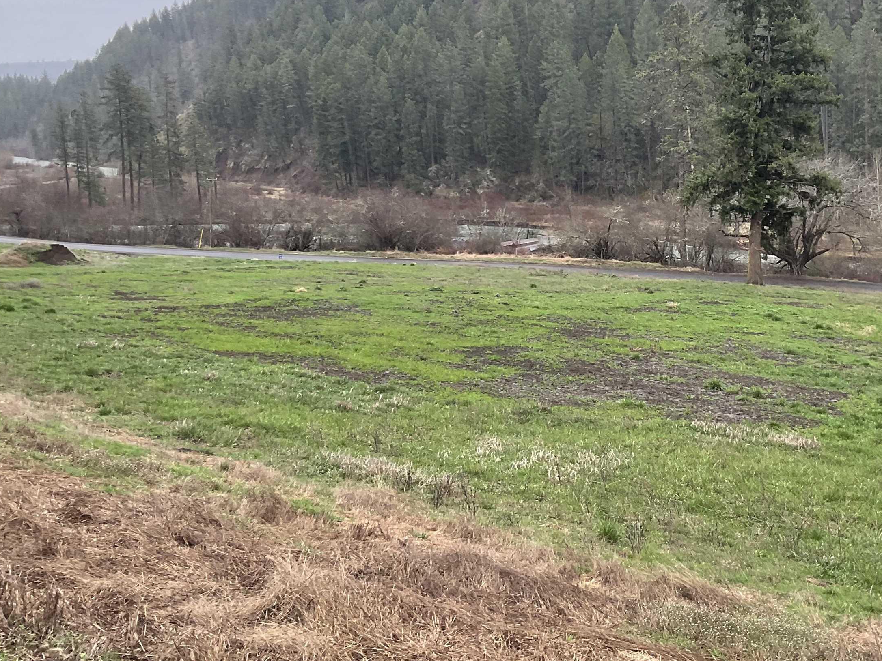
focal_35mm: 41
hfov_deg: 45.5
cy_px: 199
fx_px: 1045
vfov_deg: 34.7
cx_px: 540
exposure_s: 1/120
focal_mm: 3
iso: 32
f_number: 1.8
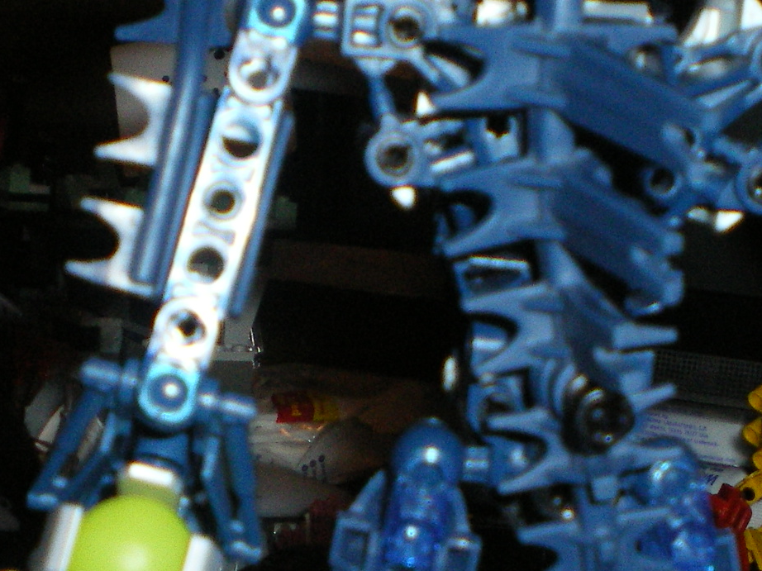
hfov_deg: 20.6
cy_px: 456
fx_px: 2091
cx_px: 474
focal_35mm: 95
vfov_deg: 15.5
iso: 250
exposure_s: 1/50
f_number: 3.1
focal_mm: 6.3
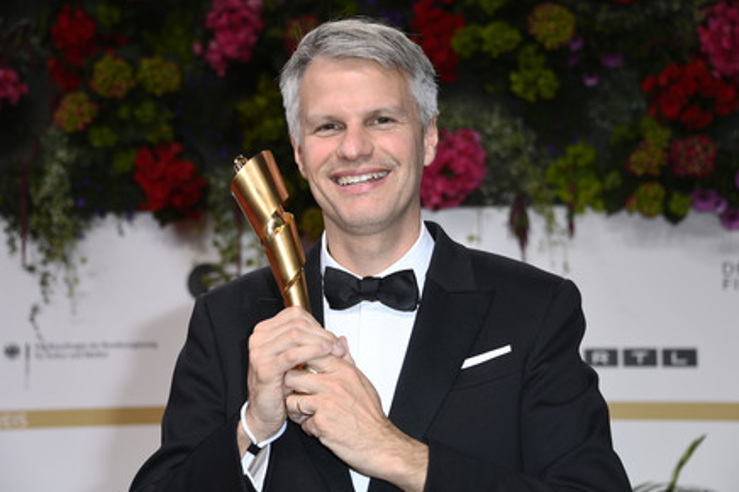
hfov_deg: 21.9
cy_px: 253
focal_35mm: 93
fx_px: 1908
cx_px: 370
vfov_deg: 14.7
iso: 500
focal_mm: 90
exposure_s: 1/200
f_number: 5.6
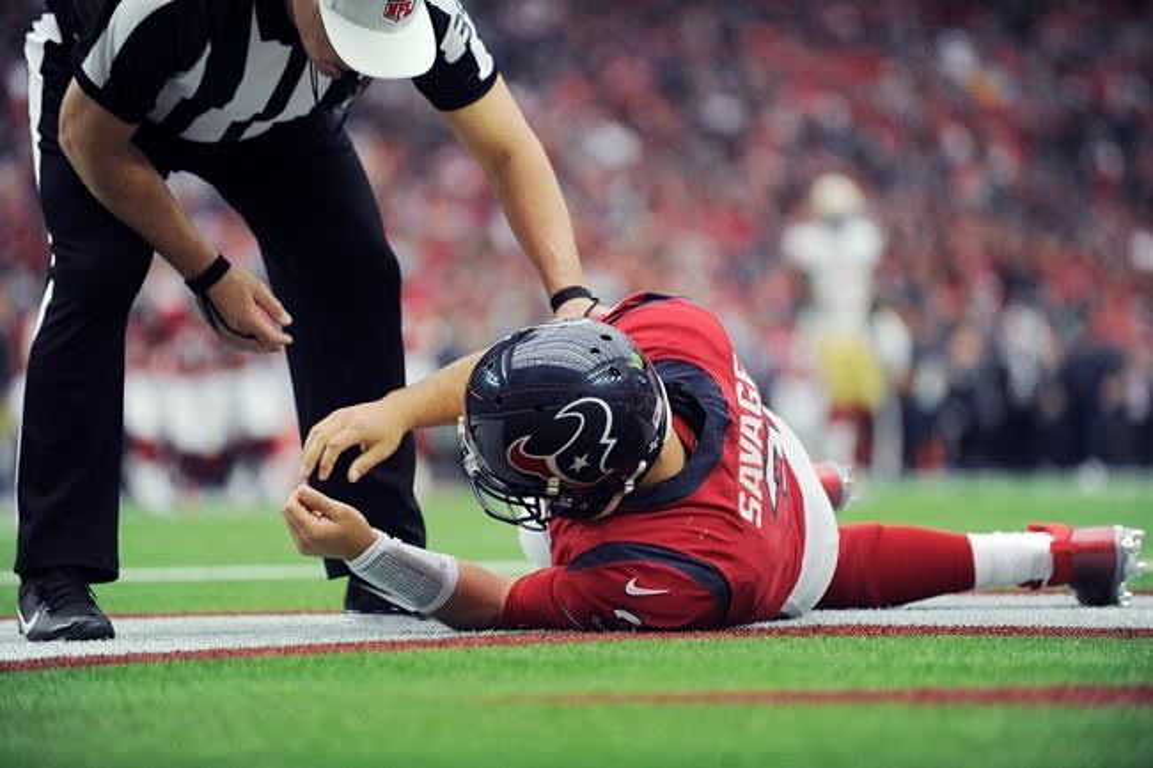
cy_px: 384
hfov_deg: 10.3
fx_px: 6404
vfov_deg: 6.9
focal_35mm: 200
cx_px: 576
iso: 1600
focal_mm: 200
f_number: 2.8
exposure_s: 1/1600
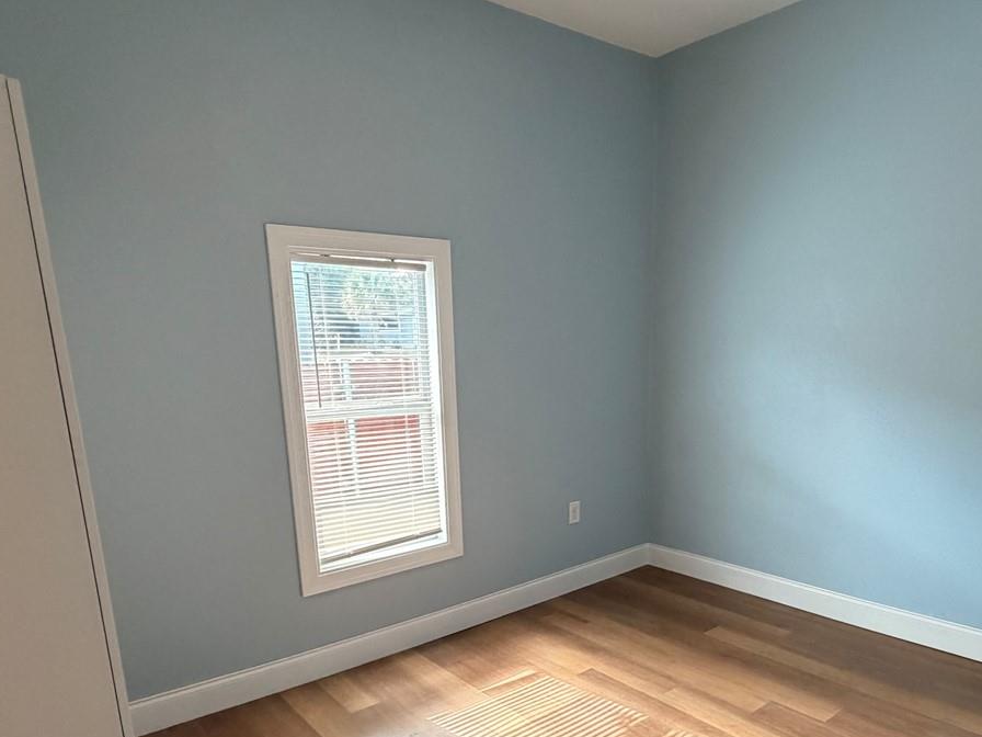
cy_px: 499
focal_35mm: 25
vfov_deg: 53.7
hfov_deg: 69.1
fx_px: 709
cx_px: 552
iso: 320
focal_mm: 2.22
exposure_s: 1/104
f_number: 2.2
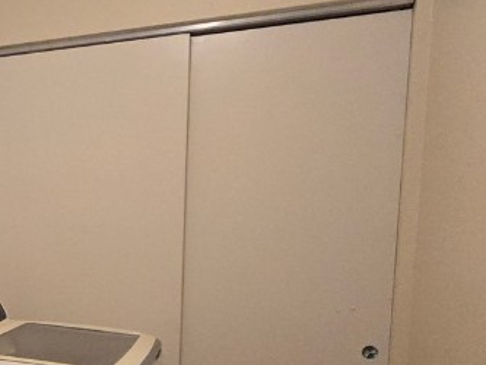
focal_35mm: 40
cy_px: 282
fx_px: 562
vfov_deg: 35.1
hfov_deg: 39.7
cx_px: -25
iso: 320
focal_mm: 2.2
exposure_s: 1/60
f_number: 2.2
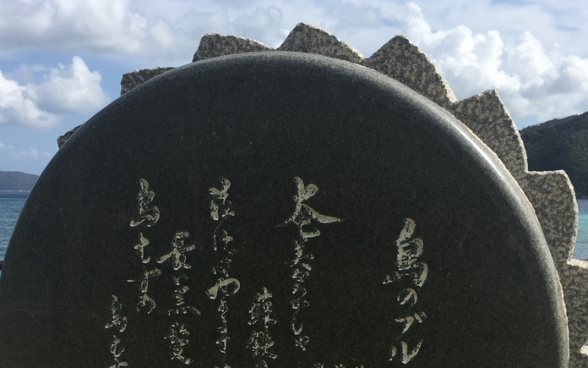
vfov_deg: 23.7
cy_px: 338
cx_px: 276
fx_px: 849
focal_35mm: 53
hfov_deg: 38.2
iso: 32
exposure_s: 1/2326
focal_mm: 4.15
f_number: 2.2
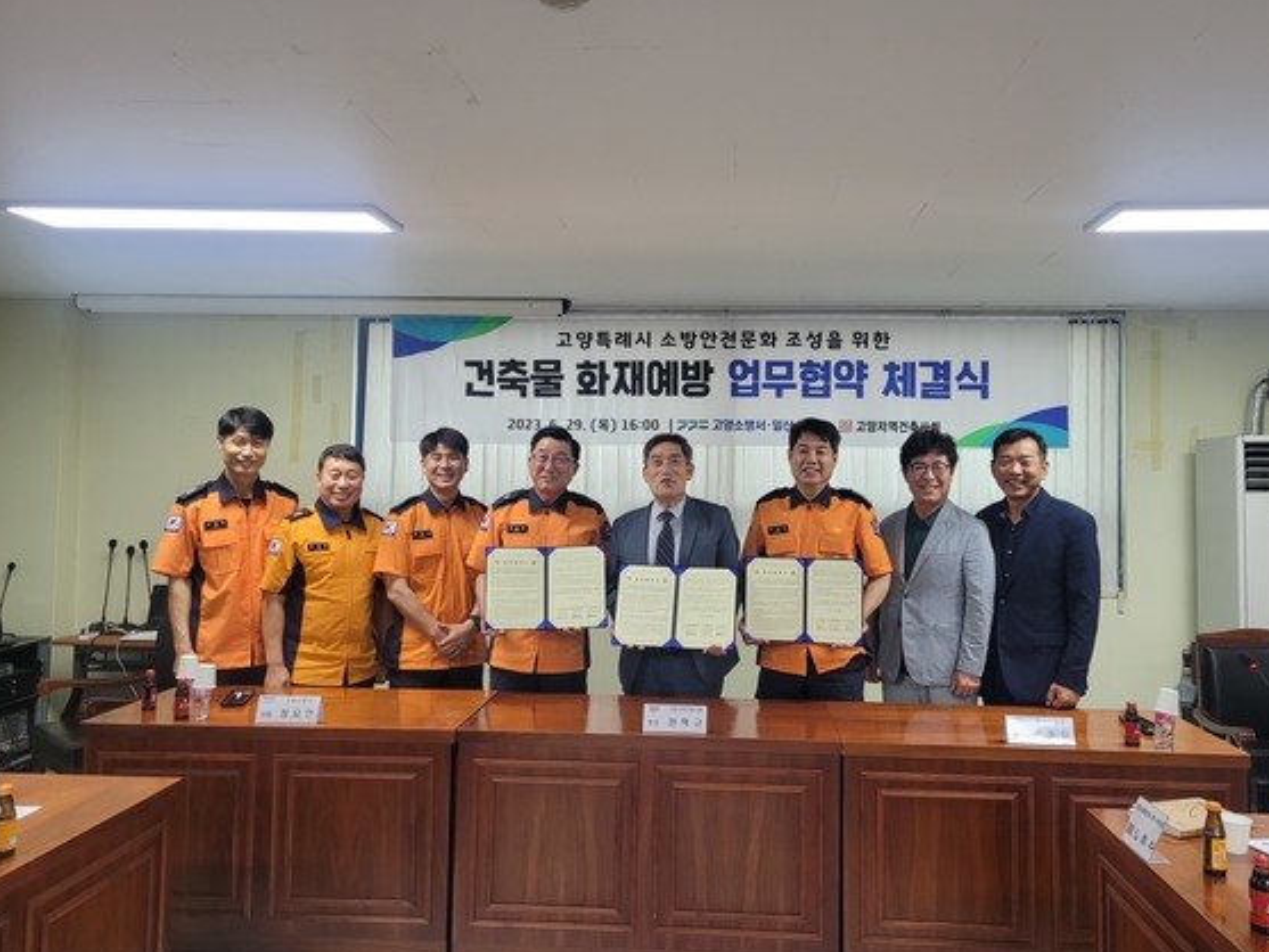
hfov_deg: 63.4
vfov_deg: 49.8
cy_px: 458
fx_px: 1027
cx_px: 674
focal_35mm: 28
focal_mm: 5.4
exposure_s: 1/120
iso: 320
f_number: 1.8
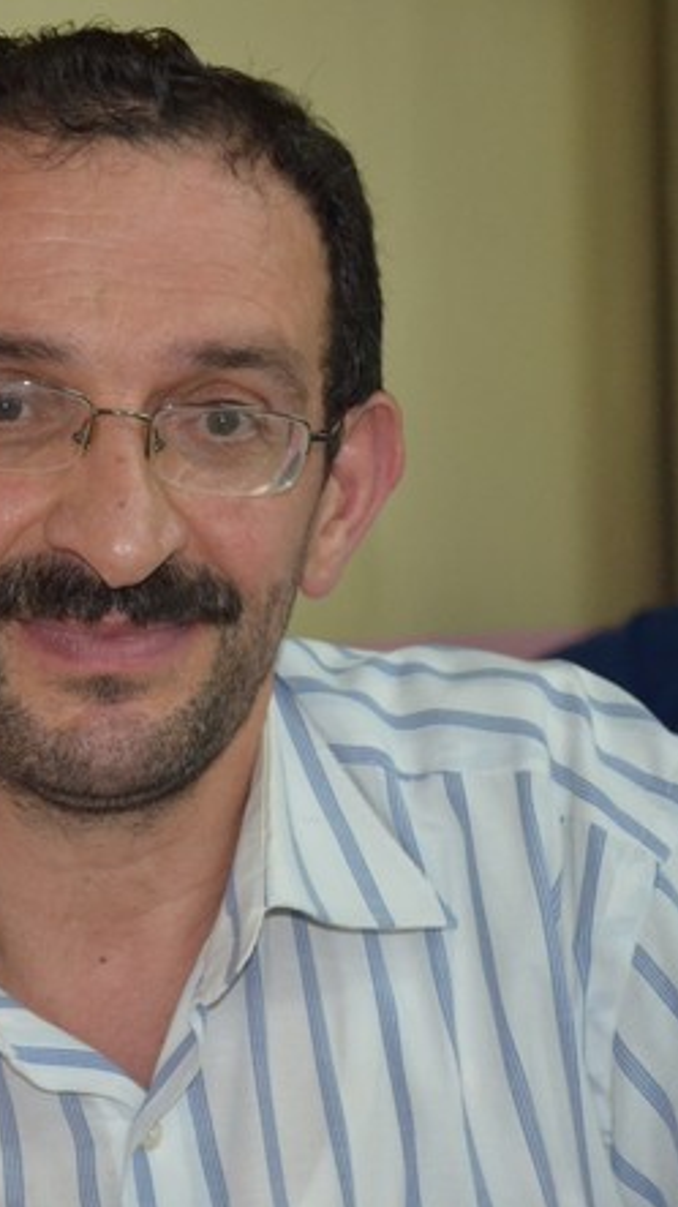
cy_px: 606
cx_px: 44
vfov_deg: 18.8
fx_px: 3646
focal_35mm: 114
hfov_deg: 10.6
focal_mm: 48
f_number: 5.6
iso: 2800
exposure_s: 1/60
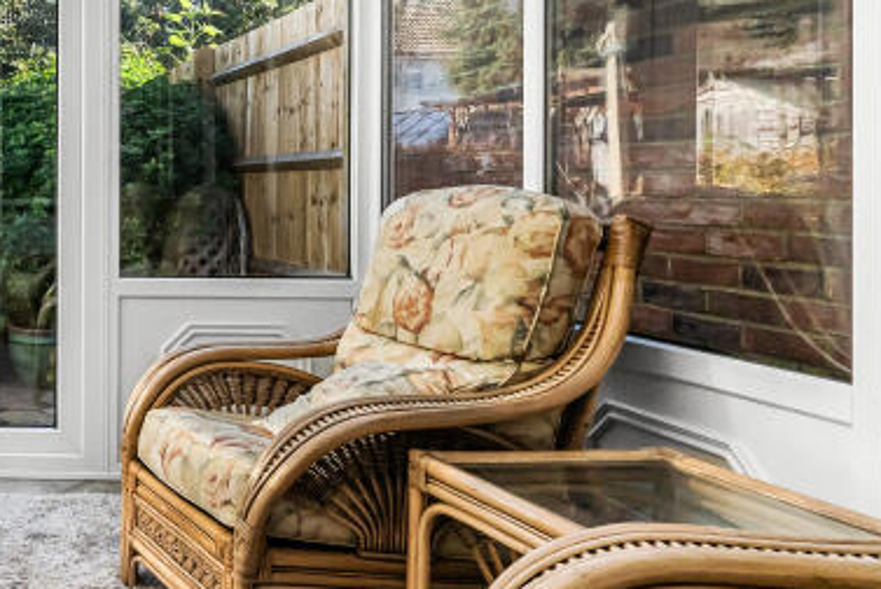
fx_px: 931
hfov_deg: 39.7
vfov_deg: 34.8
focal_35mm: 38
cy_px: 193
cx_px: -122
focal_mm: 14
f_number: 7.1
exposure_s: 1/1000
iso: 320
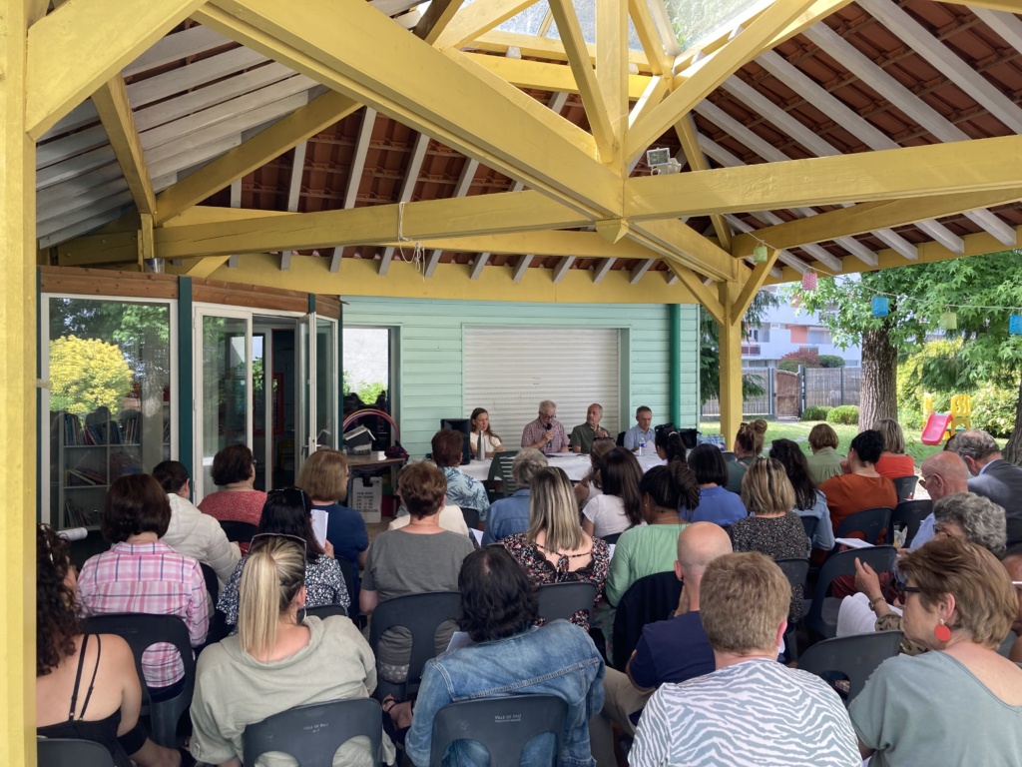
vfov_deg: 49.7
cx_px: 511
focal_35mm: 28
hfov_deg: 63.4
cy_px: 384
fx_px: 827
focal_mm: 3.99
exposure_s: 1/121
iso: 25
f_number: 1.8
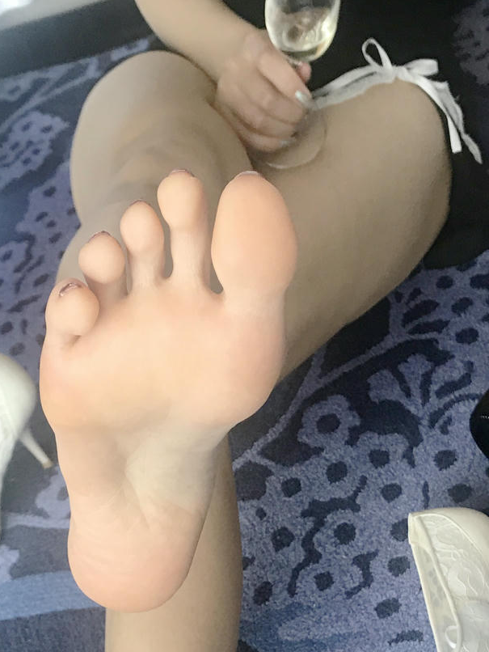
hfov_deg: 21.0
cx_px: 234
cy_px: 542
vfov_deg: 27.1
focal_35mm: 70
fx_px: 1318
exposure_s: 1/33
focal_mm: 3.99
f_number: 1.8
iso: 25
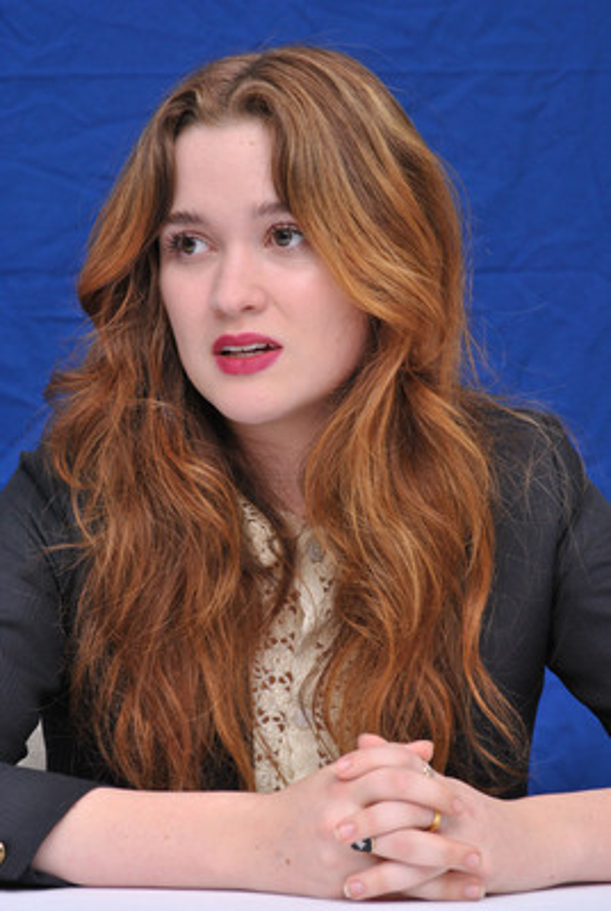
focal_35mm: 174
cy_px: 456
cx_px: 306
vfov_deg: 11.8
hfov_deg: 7.9
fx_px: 4414
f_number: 10
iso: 400
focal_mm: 116
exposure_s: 1/160
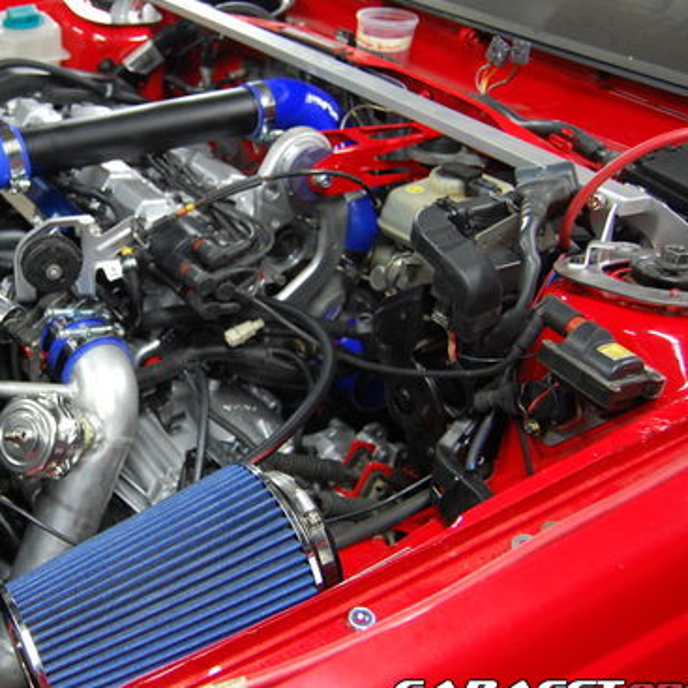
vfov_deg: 41.8
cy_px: 309
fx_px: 899
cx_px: 114
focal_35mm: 40
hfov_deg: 39.8
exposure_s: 1/30
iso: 800
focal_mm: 18
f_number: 3.5
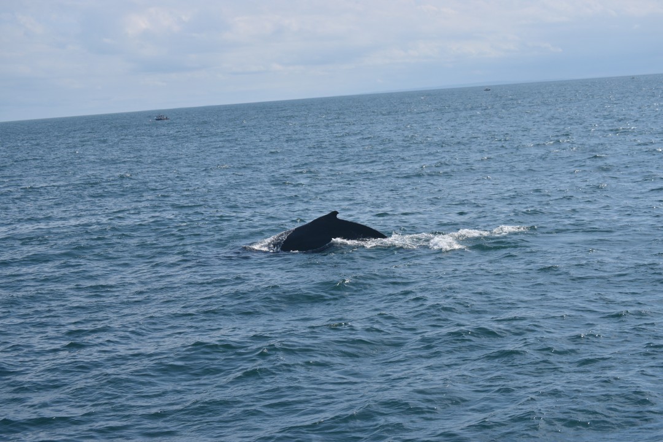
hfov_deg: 24.6
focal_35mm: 82
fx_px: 1519
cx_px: 332
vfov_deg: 16.6
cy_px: 221
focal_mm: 55
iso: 200
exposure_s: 1/1600
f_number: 5.6
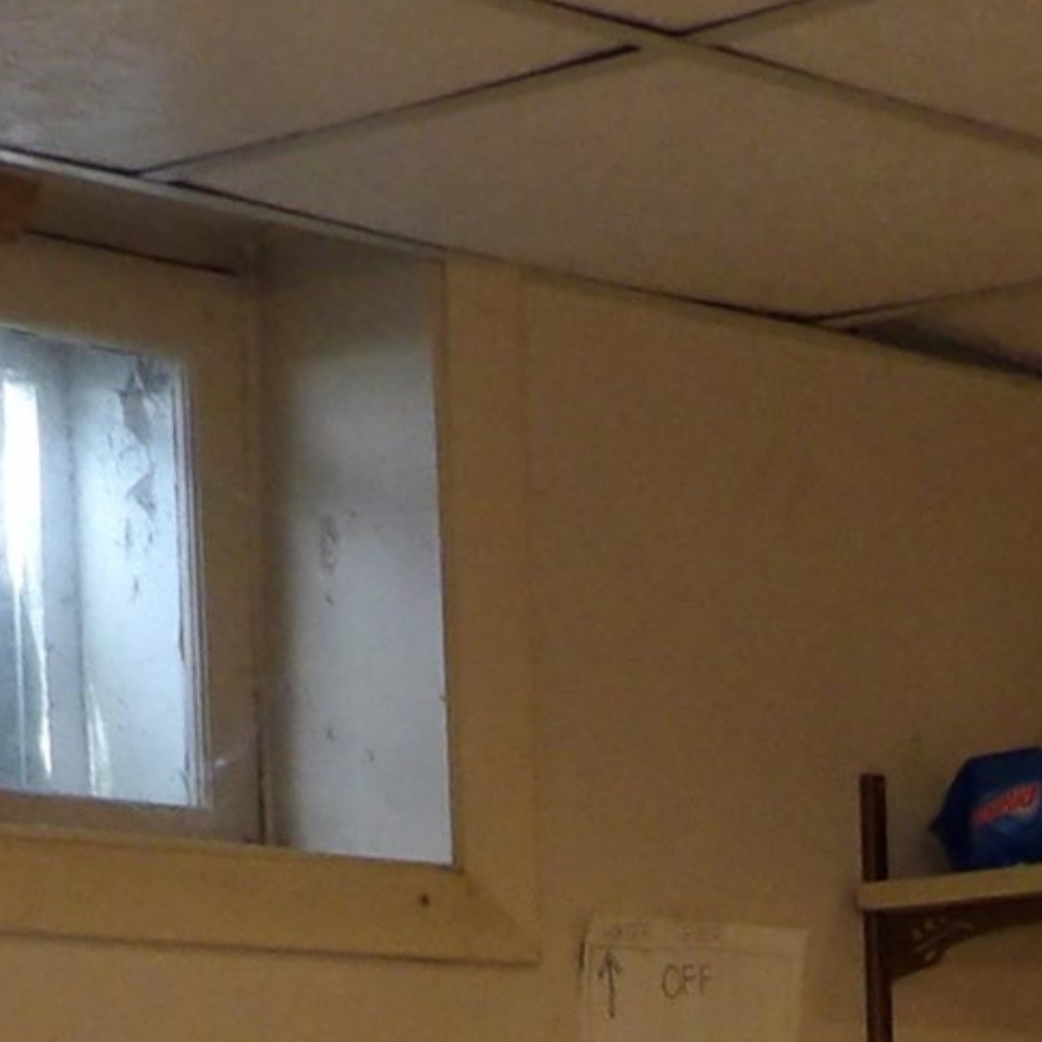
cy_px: 1934
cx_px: 1023
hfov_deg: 12.9
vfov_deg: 11.9
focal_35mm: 134
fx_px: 4564
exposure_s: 1/33
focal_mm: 4.3
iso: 200
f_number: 3.2
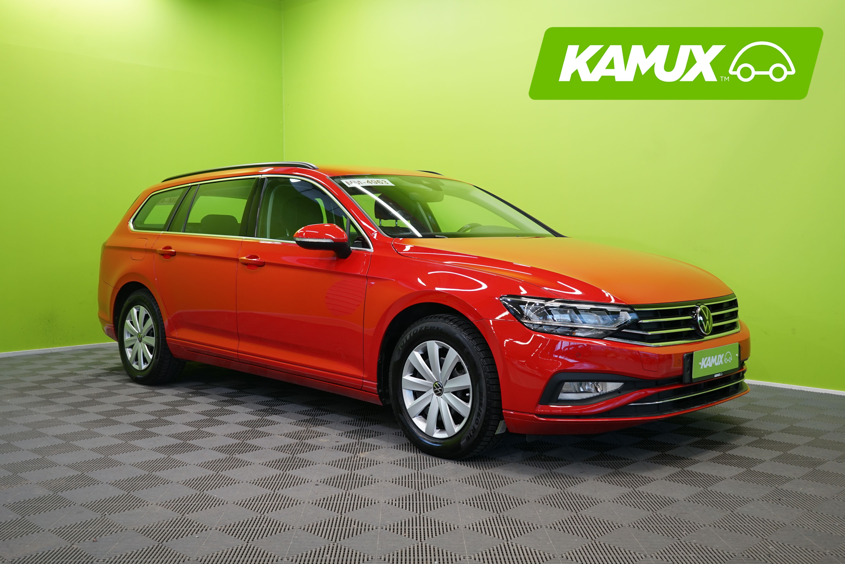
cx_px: 422
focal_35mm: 36
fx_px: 845
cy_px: 282
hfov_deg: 53.1
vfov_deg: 36.9
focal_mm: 36
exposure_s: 1/30
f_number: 5
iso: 500
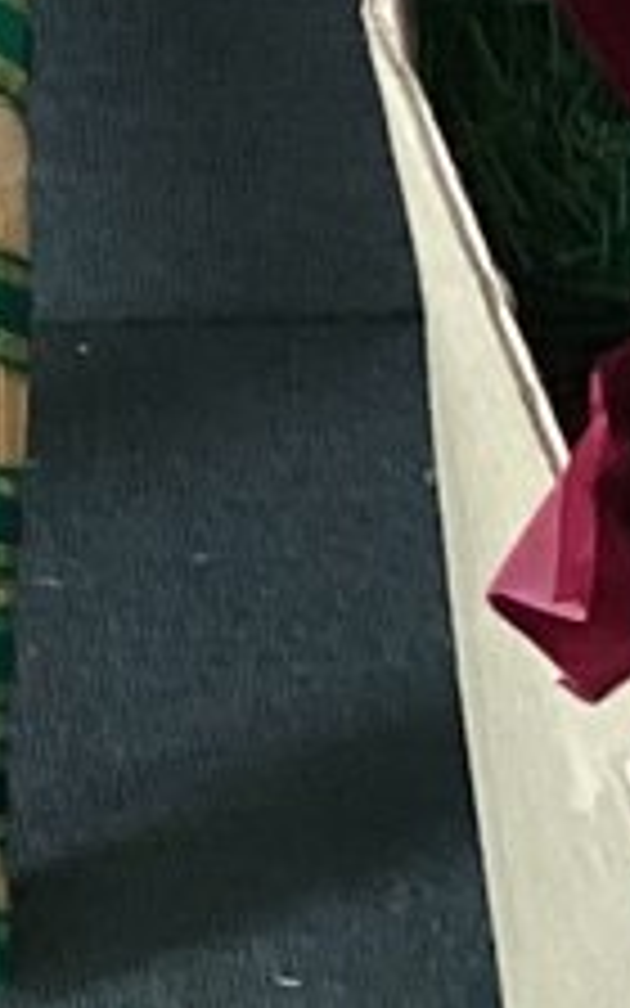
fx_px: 6099
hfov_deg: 5.9
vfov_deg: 8.9
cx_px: -218
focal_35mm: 222
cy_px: -961
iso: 160
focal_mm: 3.3
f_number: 2.4
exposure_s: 1/60
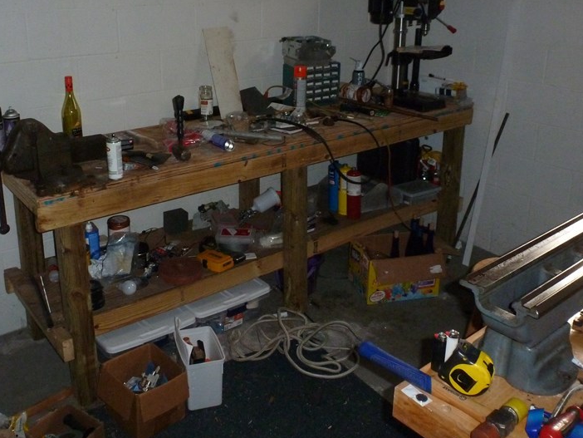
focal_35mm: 35
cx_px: 234
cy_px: 143
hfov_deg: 52.3
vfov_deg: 40.2
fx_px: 590
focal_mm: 4.3
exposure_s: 1/60
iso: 400
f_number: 3.3
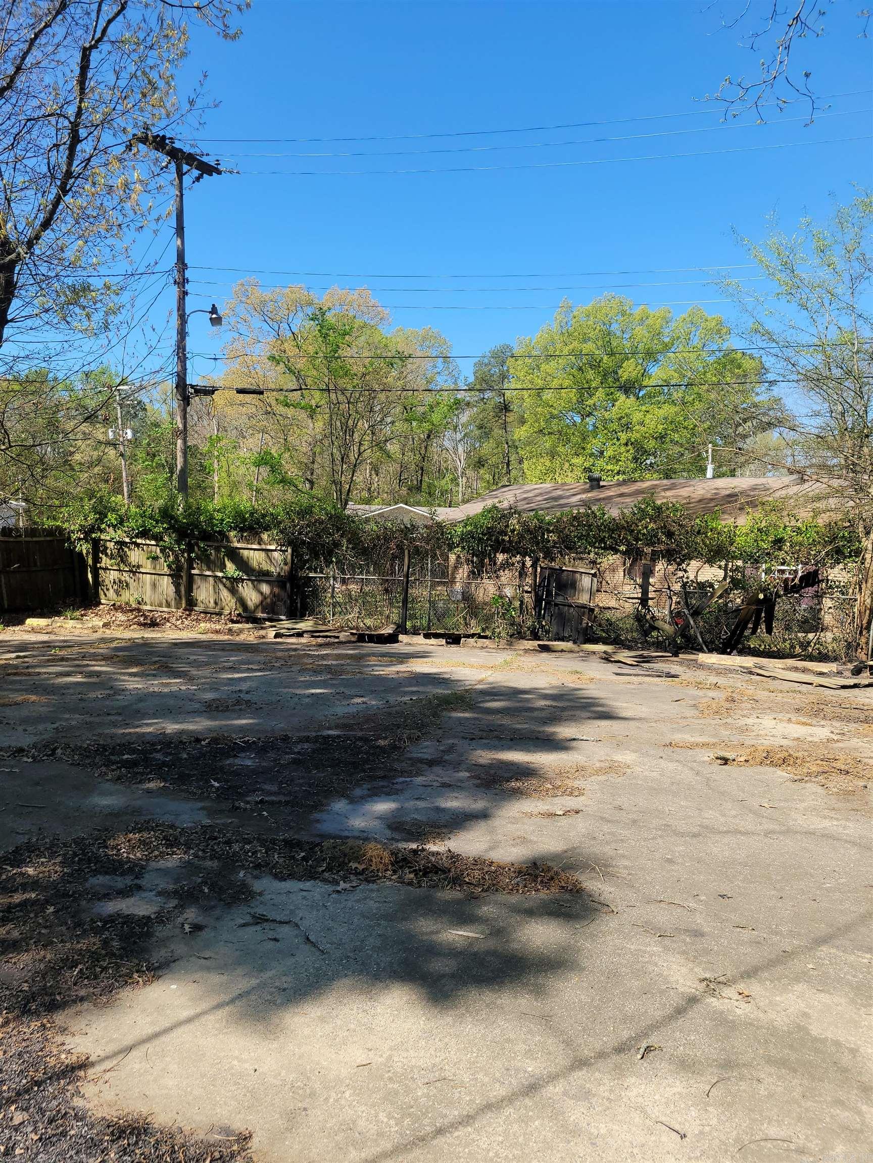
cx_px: 436
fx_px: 874
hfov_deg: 53.1
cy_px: 582
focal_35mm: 26
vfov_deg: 67.3
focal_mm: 5.4
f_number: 1.8
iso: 40
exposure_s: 1/1501
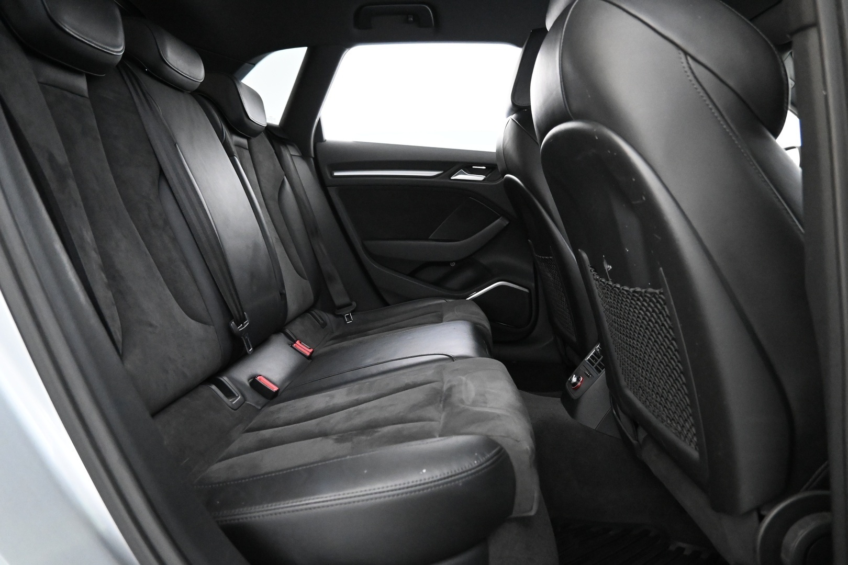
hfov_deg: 73.7
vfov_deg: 53.1
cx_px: 424
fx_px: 565
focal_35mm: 24
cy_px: 282
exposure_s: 1/25
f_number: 3.5
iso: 6400
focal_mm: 16
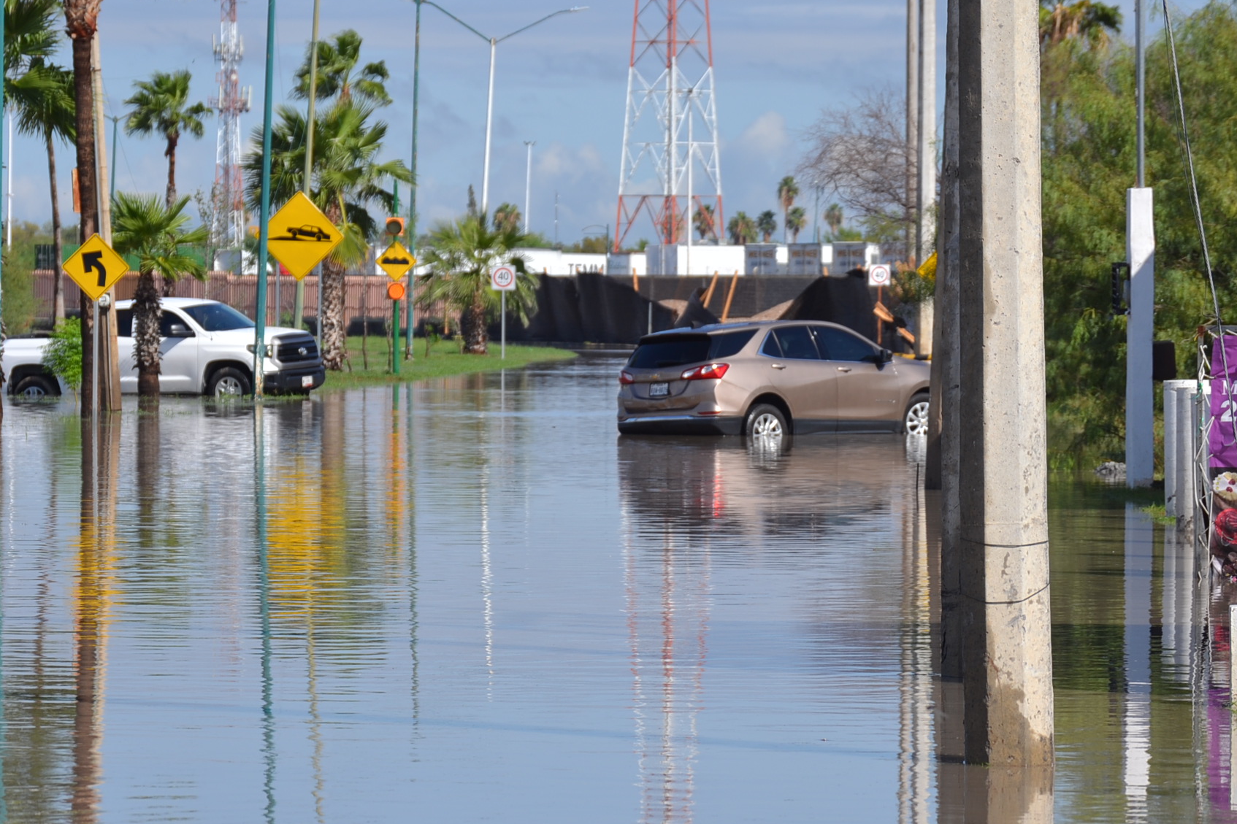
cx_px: 549
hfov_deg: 10.1
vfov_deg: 6.7
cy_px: 557
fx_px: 7008
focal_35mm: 204
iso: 100
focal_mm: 100
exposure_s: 1/640
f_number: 6.3
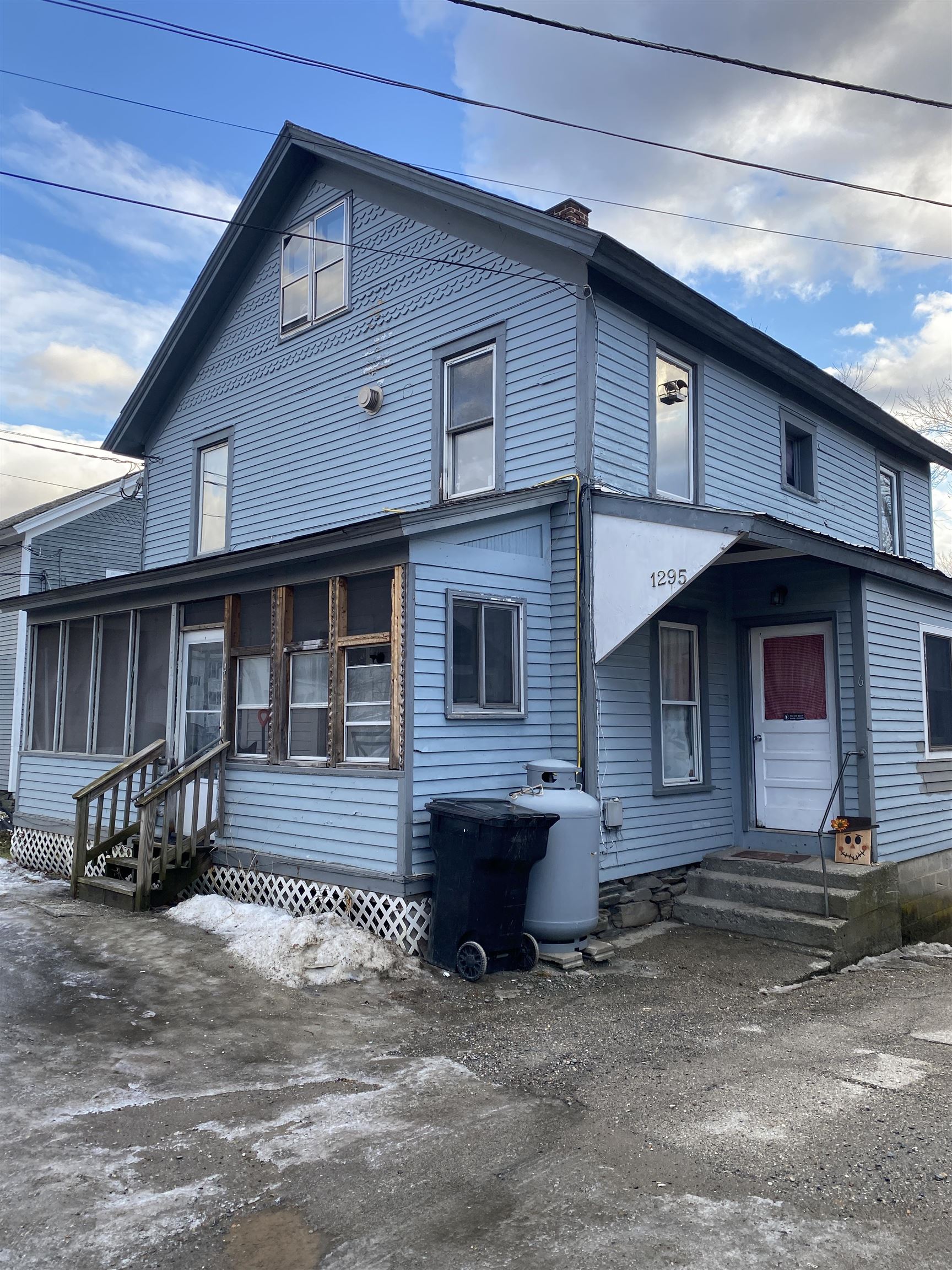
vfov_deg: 67.3
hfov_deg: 53.1
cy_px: 635
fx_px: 953
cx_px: 476
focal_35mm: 26
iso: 32
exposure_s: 1/375
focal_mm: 4.25
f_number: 1.8
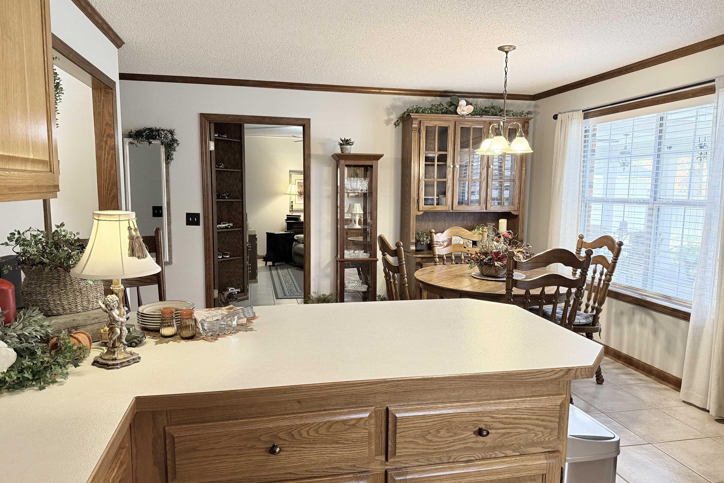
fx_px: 503
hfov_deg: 71.5
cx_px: 362
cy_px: 249
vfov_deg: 51.3
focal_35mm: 25
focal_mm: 6.76
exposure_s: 1/60
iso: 250
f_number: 1.78
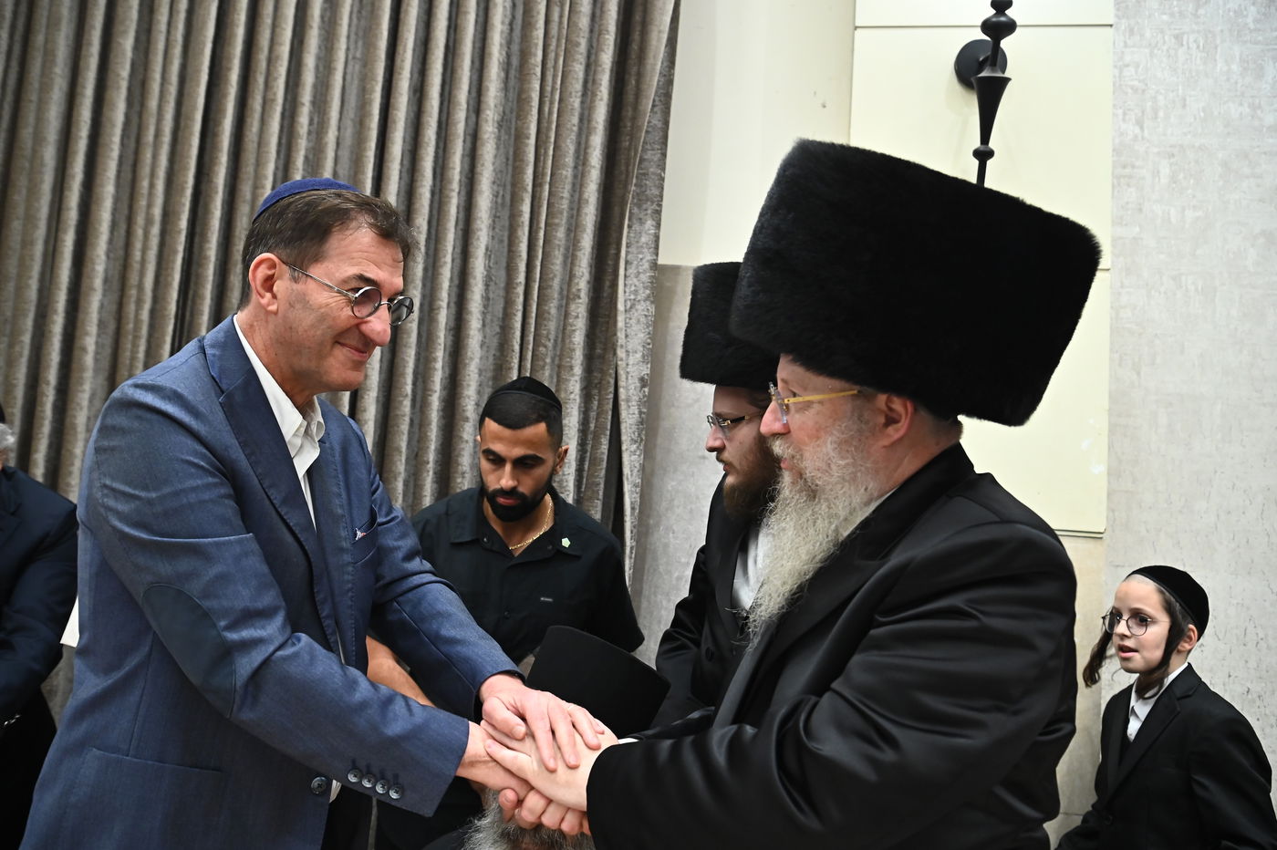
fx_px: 1099
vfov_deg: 42.3
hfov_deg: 60.3
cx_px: 638
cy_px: 425
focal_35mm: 31
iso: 3200
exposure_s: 1/200
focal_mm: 31
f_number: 4.5
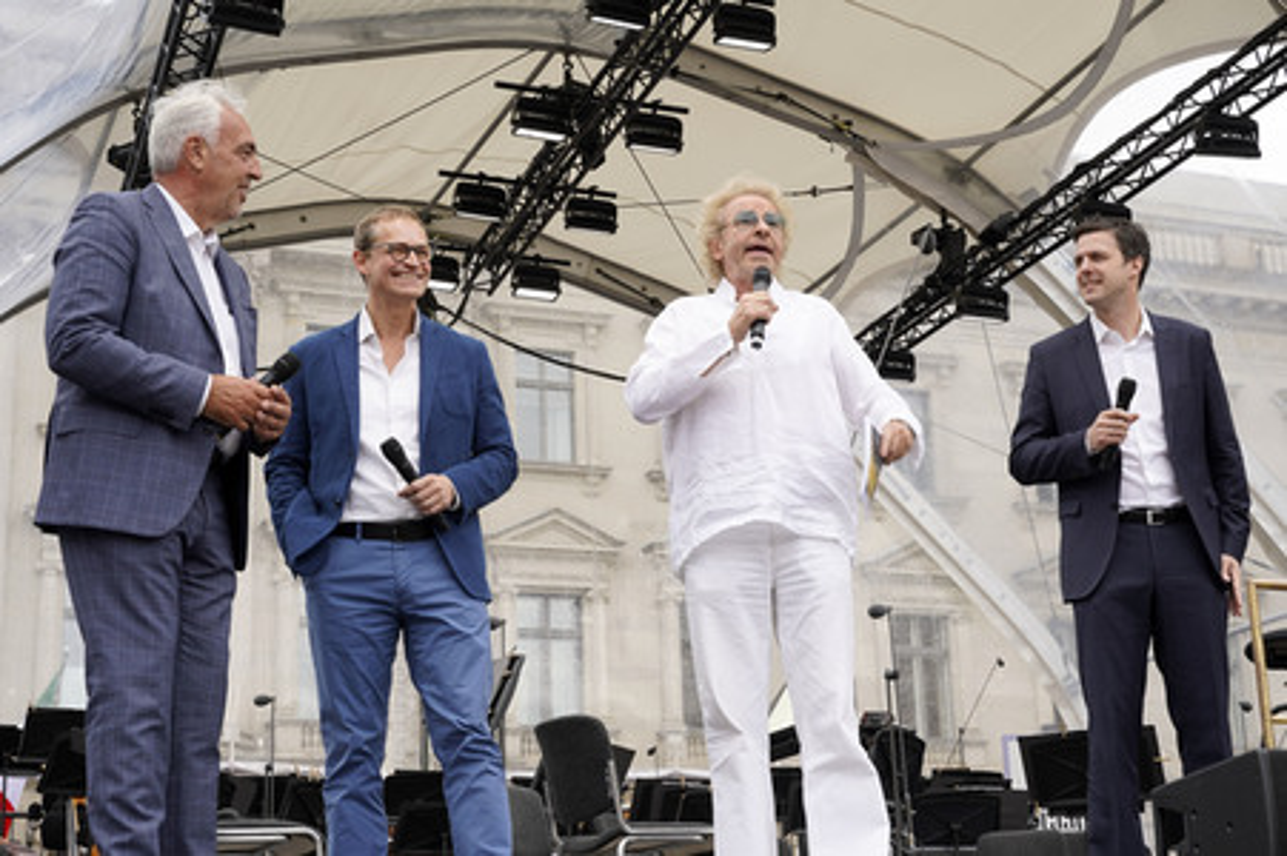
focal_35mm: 45
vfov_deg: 29.8
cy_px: 428
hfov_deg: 43.6
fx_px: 1608
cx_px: 644
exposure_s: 1/200
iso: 200
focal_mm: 45
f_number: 7.1
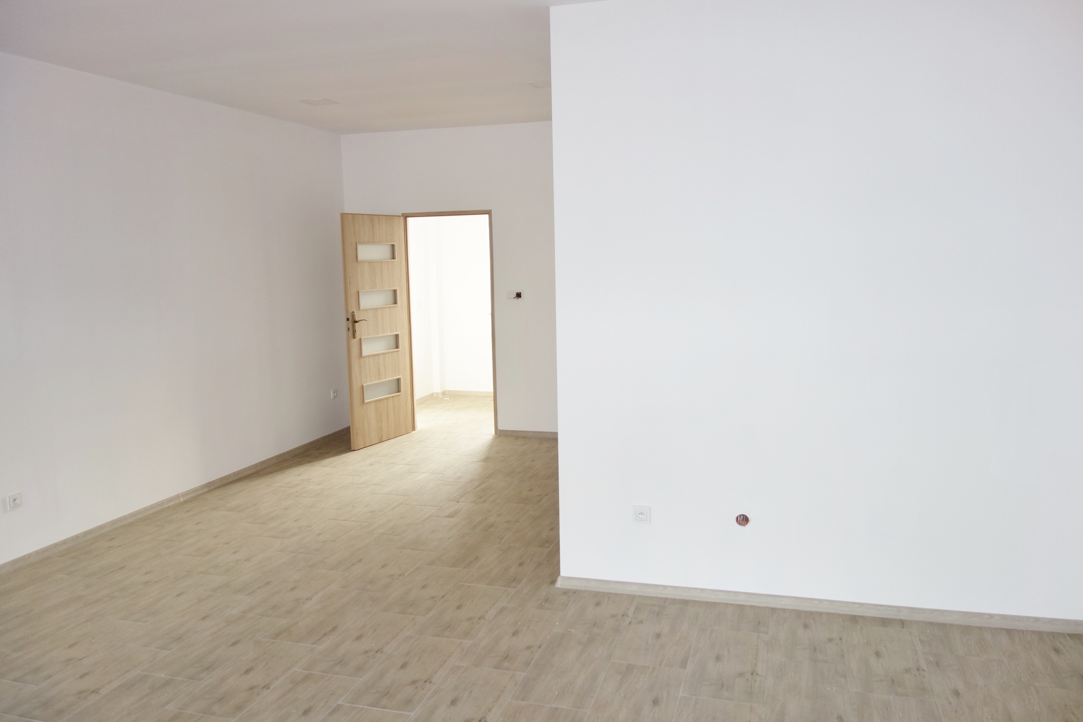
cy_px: 361
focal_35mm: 28
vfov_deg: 46.4
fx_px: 842
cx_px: 542
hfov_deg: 65.5
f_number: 1.8
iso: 125
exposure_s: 1/100
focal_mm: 10.4
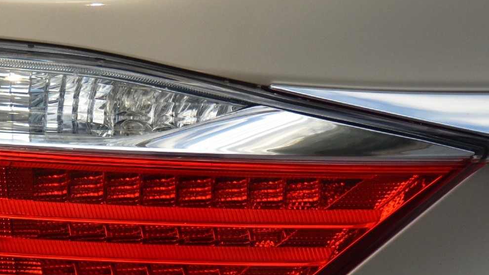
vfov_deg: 3.2
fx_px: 4866
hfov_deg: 5.7
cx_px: -46
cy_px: 81
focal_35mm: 375
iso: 800
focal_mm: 95
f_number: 5.3
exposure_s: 1/800
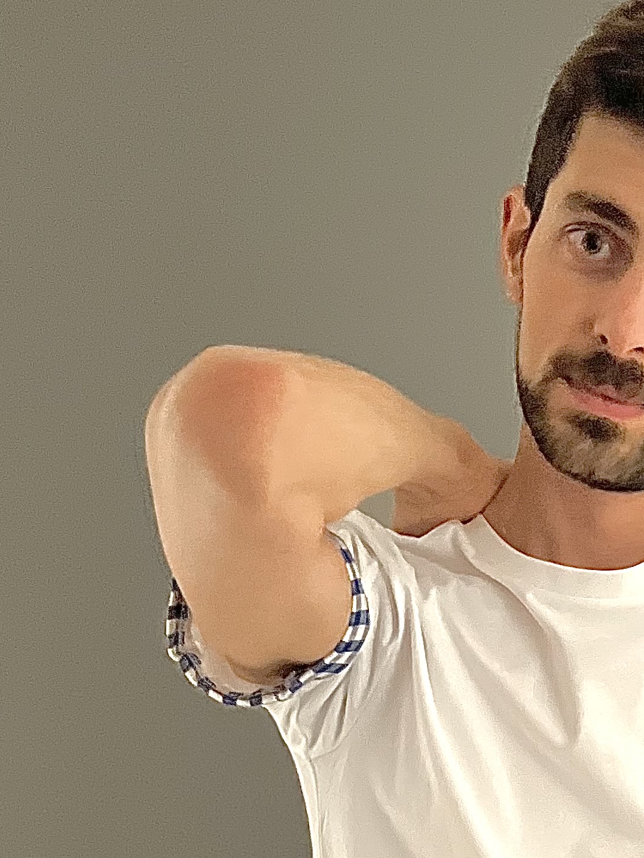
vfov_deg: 24.0
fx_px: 1811
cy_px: 1053
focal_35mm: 73
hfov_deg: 19.3
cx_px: 709
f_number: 1.5
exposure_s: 1/30
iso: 1000
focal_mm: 5.7
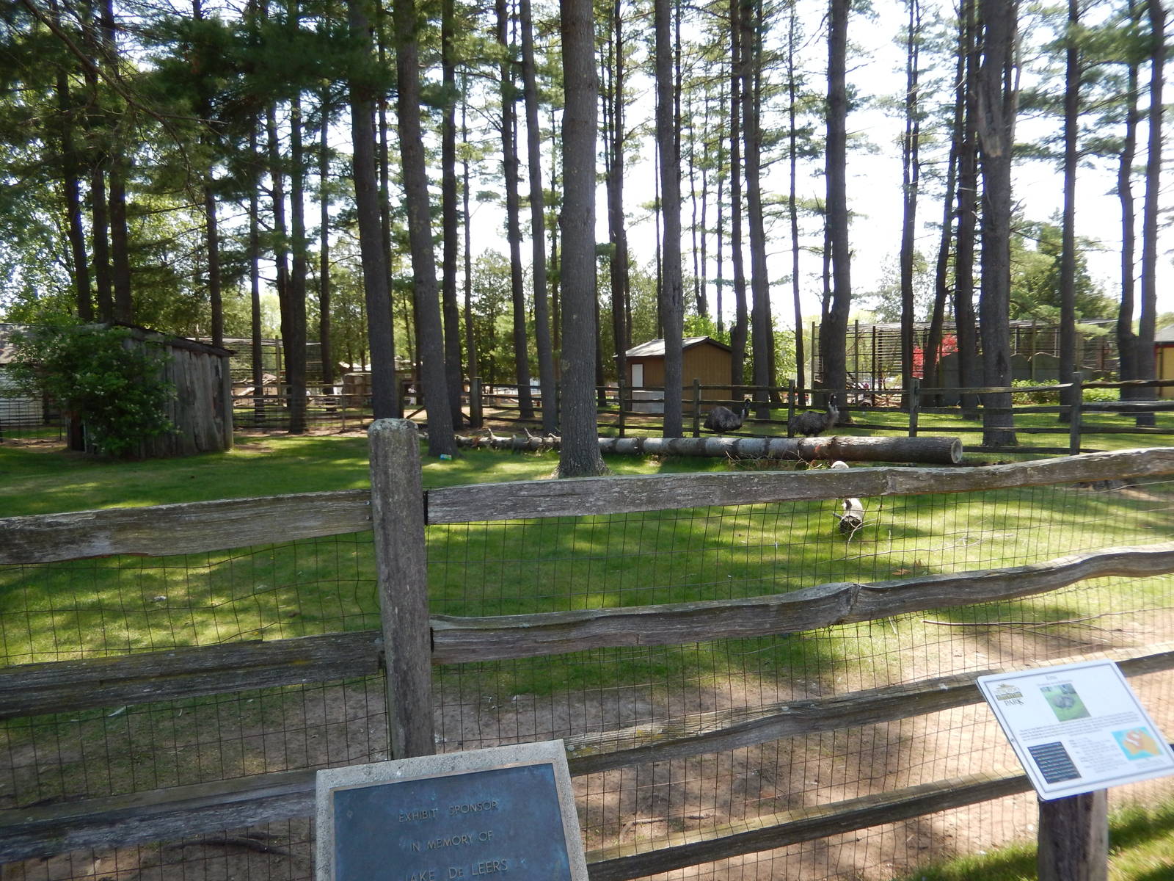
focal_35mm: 25
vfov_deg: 54.9
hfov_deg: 69.4
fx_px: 848
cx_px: 587
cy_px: 440
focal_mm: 4.5
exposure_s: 1/320
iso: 125
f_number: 3.4
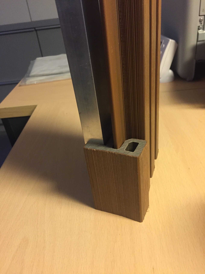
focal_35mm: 29
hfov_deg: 48.2
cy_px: 137
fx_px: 229
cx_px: 102
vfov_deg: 61.7
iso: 250
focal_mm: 4.15
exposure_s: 1/25
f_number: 2.2
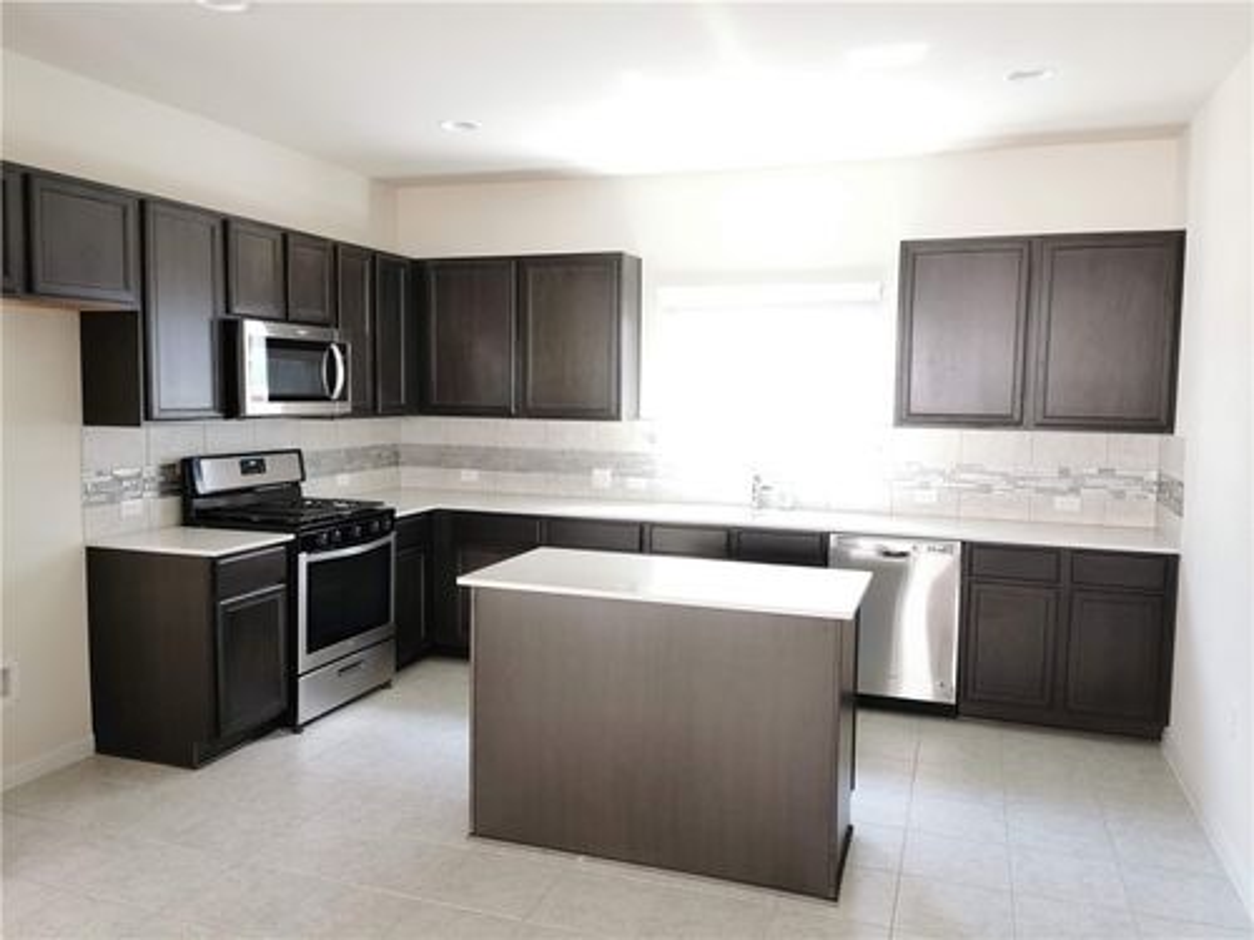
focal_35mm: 27
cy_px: 470
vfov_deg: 51.4
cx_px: 627
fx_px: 978
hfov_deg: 65.3
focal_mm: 5.56
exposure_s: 1/60
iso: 160
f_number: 1.6
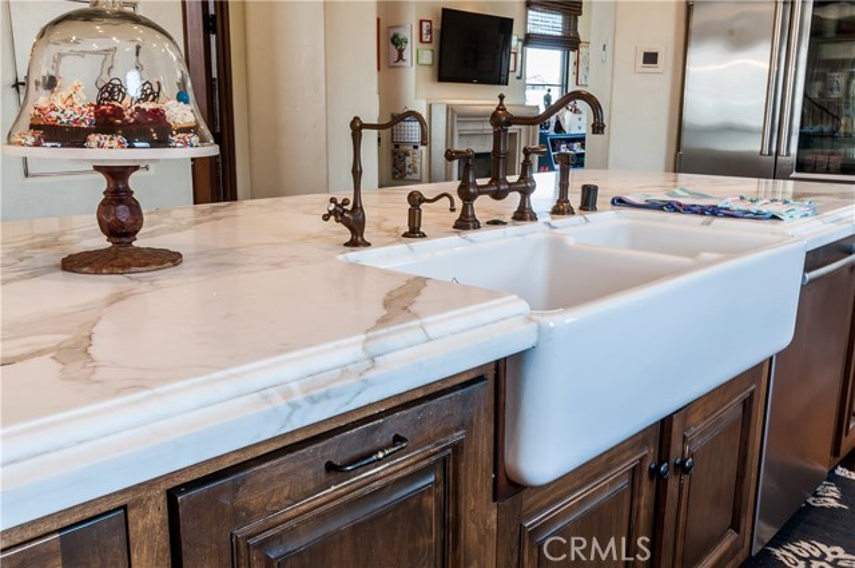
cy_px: 284
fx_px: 783
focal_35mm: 33
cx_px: 428
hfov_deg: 57.3
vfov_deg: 39.9
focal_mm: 22
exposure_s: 1/2.5
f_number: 14
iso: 200
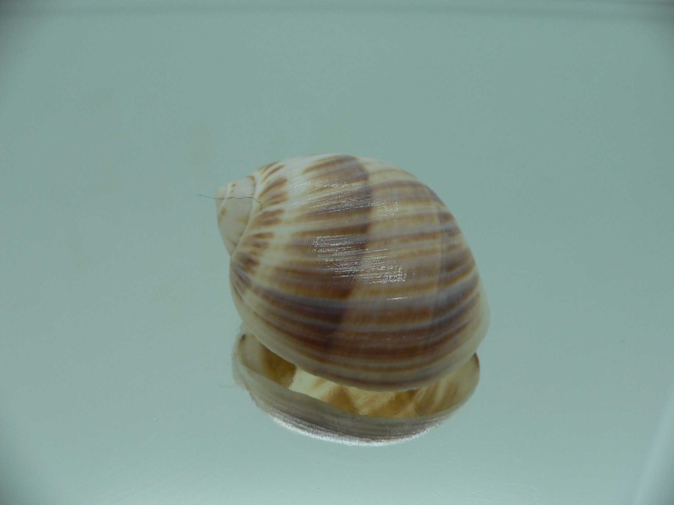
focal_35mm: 35
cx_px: 337
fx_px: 681
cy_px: 252
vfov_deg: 40.7
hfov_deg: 52.6
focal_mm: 4.6
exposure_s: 1/60
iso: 80
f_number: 2.8
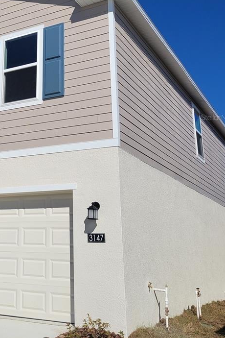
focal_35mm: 47
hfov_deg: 27.4
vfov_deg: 41.5
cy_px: 117
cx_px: 16
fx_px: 441
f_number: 1.8
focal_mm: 5.4
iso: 40
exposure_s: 1/6966
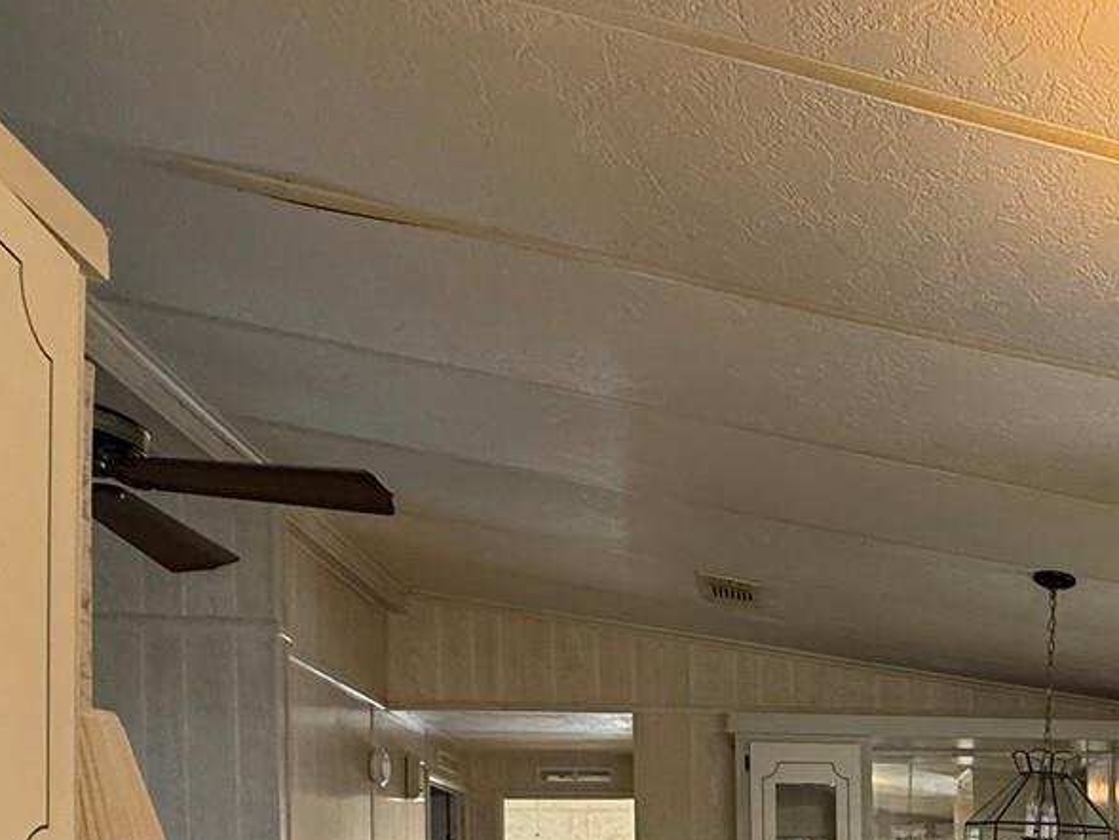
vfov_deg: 33.2
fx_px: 1229
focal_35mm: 38
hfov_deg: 44.2
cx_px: 1028
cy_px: 912
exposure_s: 1/60
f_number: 2.2
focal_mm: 2.22
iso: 250
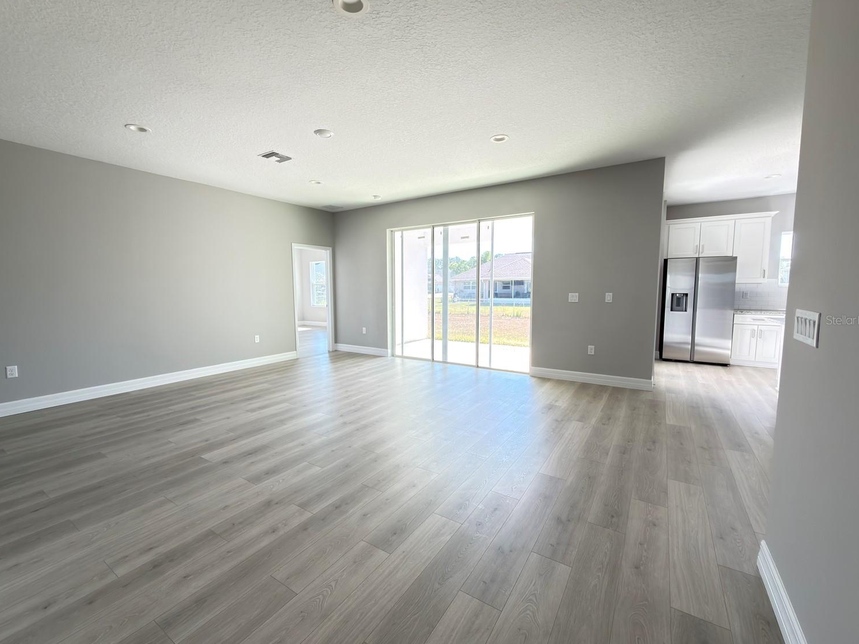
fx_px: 372
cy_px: 320
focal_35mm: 15
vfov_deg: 81.8
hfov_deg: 98.2
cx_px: 420
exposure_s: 1/39
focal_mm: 2.22
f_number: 2.2
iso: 64
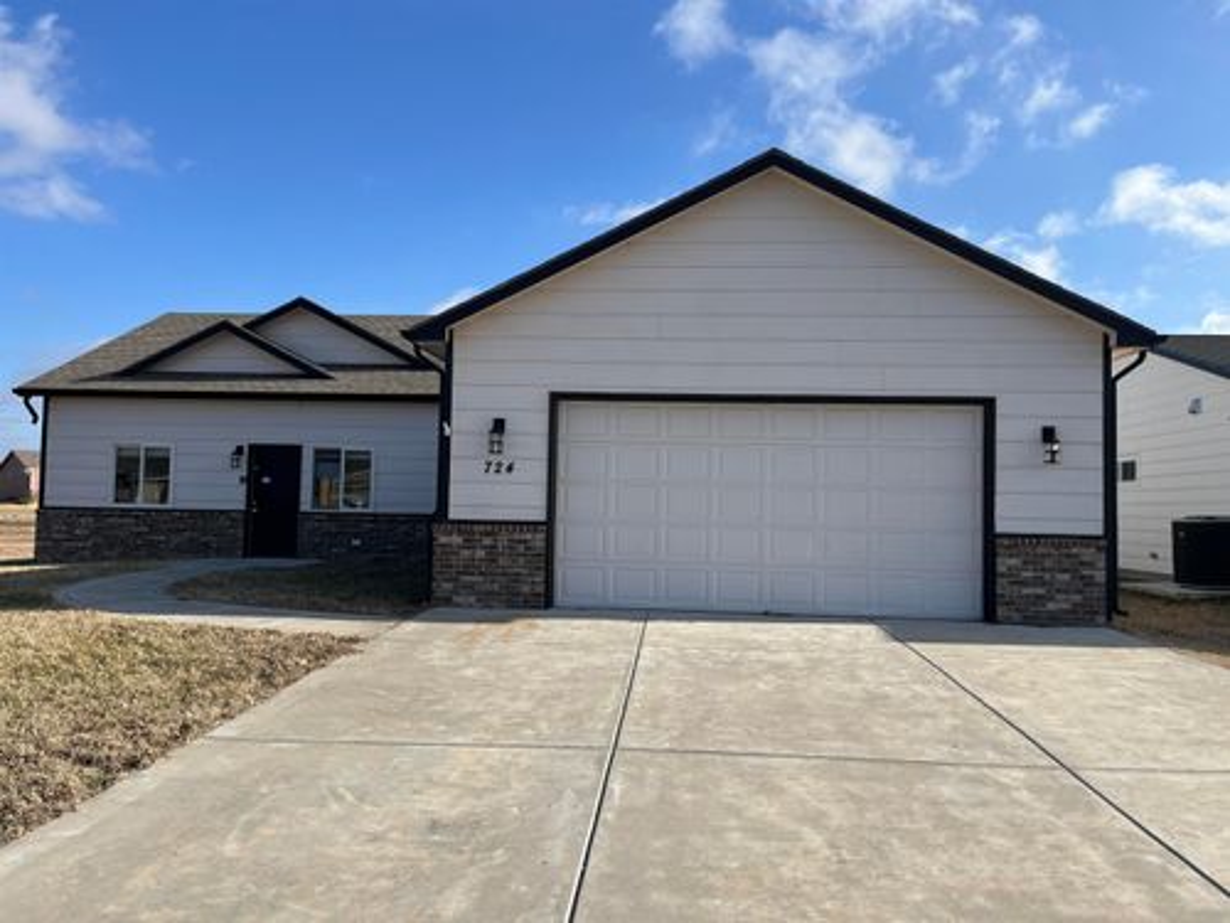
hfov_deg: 67.3
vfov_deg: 53.1
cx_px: 615
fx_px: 924
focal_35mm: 26
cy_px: 462
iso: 50
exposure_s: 1/3311
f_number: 1.6
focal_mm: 5.1
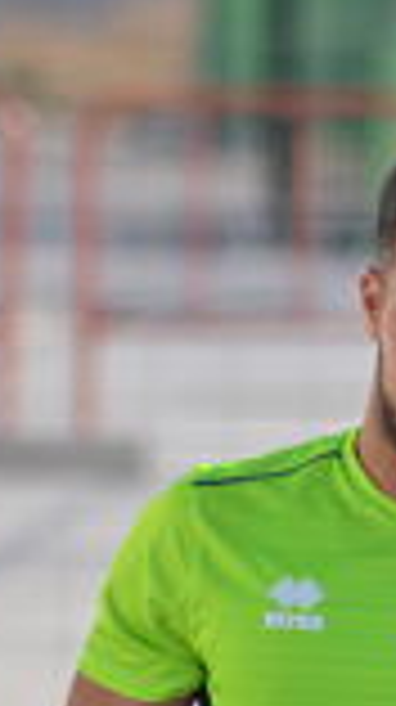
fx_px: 22517
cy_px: 513
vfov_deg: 1.8
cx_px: 616
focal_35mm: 1203
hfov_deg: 1.0
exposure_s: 1/1000
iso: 400
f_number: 5.6
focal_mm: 300
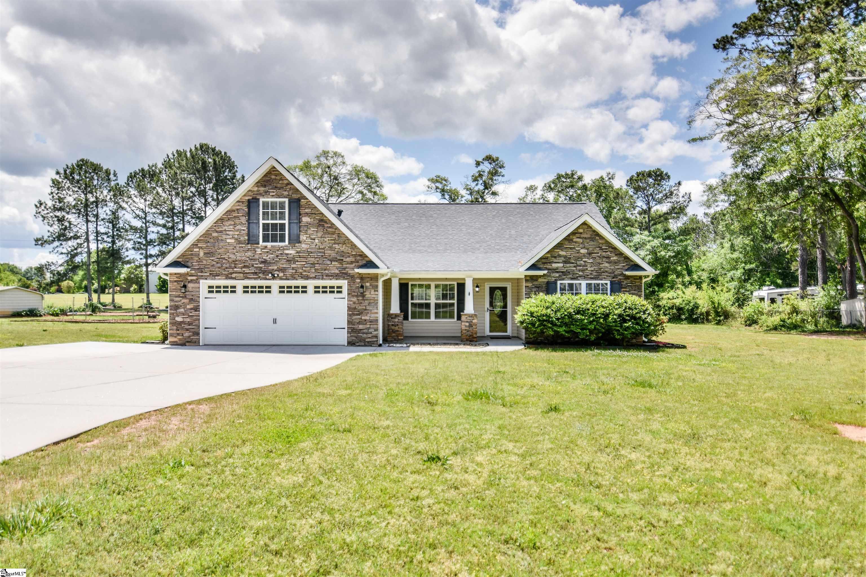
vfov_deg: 53.1
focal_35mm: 24
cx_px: 433
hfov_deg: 73.7
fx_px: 577
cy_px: 288
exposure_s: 1/2000
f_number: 2.8
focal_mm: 16
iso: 160
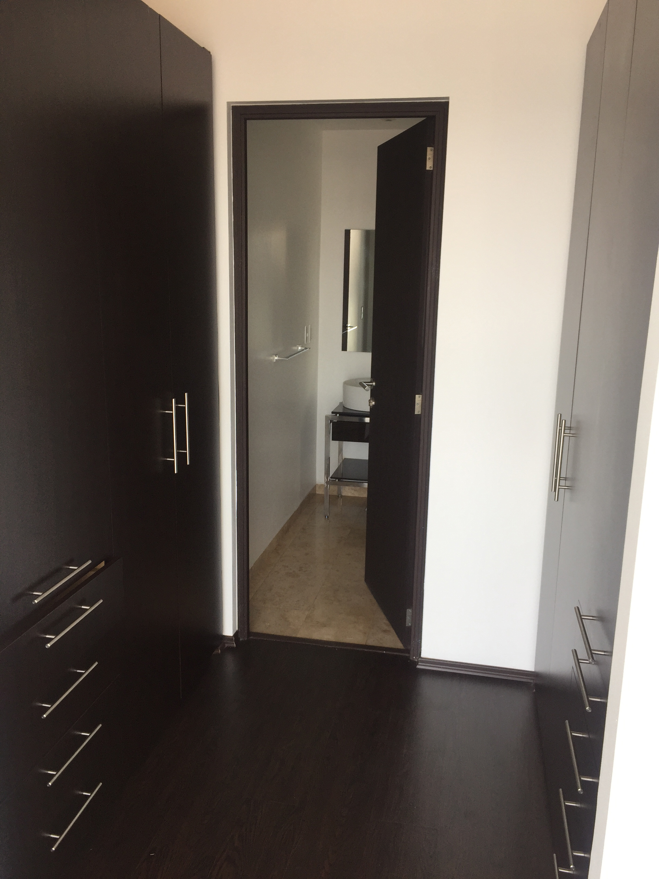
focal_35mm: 29
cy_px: 440
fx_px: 736
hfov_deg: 48.2
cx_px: 330
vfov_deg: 61.7
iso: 32
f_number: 2.2
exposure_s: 1/120
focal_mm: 4.15
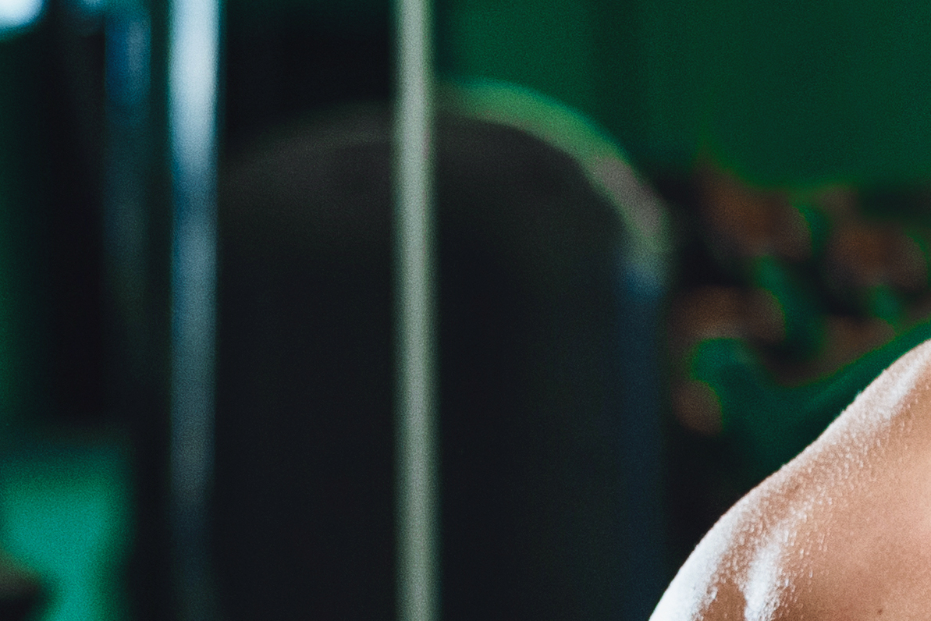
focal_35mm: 383
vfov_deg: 3.6
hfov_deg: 5.3
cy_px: 1038
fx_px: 9907
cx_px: 1681
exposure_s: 1/160
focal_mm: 78
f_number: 4
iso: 320
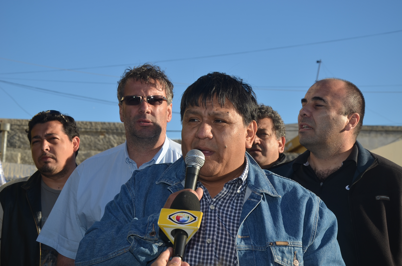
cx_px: 201
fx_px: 836
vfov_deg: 18.1
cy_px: 133
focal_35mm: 75
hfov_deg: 27.0
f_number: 8
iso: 100
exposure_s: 1/250
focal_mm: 50
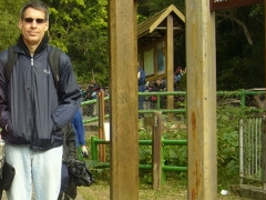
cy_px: 150
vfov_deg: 20.8
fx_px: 538
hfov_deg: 26.4
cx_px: 6
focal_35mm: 70
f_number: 2.8
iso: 80
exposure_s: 1/320
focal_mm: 5.8
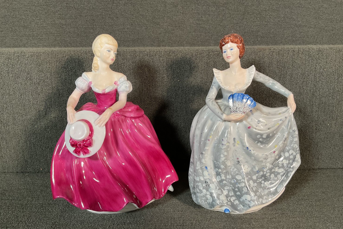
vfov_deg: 42.3
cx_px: 172
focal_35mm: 31
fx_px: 295
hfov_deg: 60.3
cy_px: 124
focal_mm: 3
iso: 40
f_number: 1.8
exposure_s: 1/60
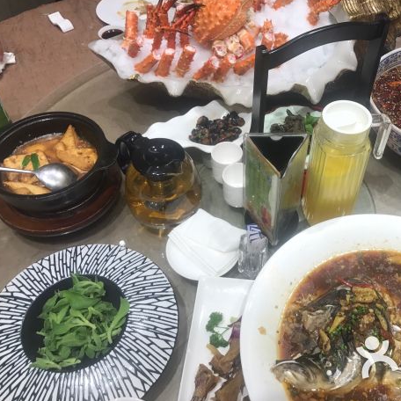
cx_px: 269
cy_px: 172
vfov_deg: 43.7
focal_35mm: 38
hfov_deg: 43.2
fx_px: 498
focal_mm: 3.99
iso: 40
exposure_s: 1/100
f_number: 1.8
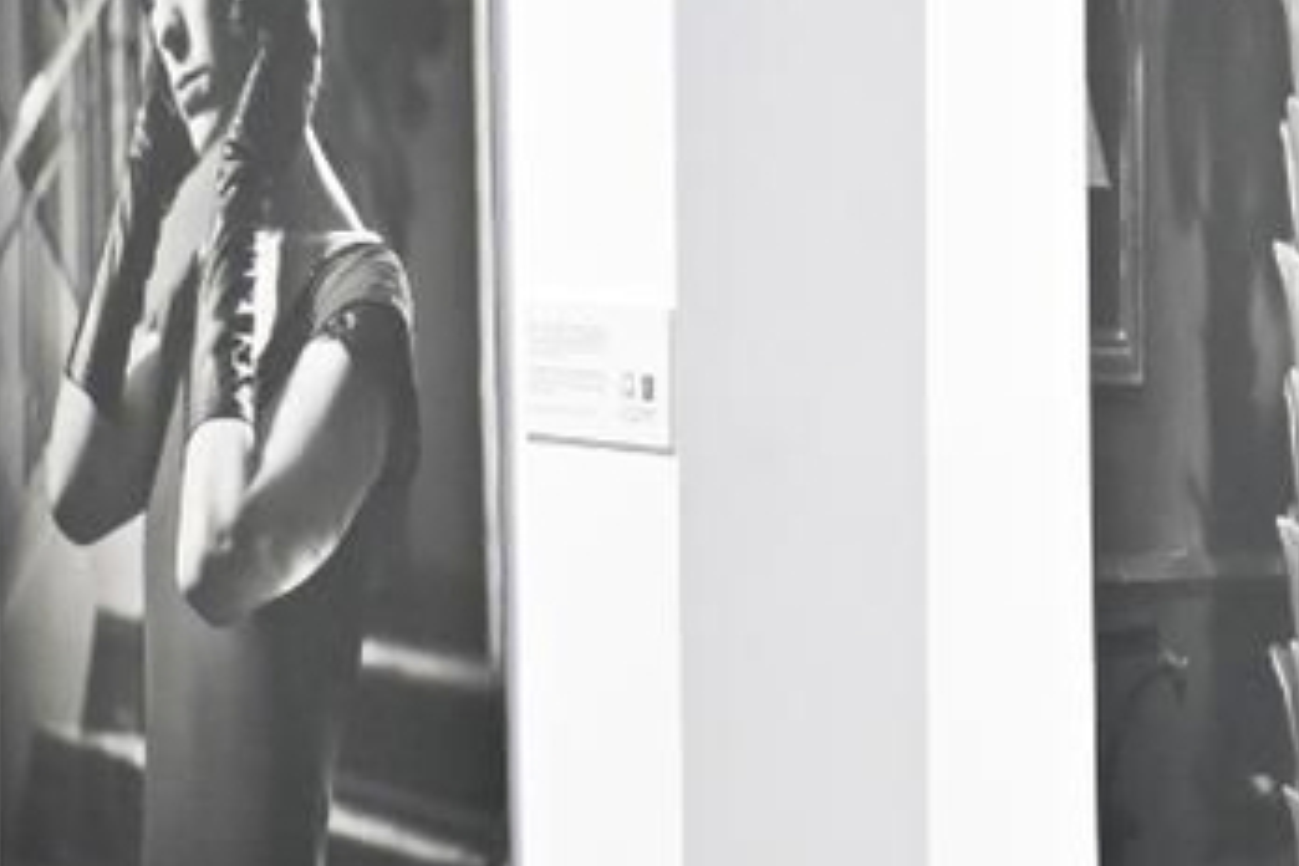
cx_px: 2139
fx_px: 5345
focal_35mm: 148
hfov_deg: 12.9
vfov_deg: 9.3
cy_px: 353
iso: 2500
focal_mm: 21.5
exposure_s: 1/200
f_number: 4
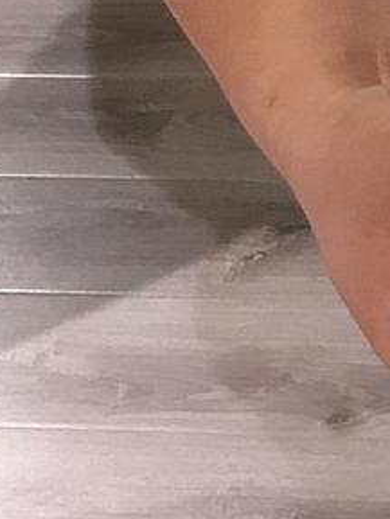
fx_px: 2567
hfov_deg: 8.1
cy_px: -603
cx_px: 879
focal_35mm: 171
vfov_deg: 10.4
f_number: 2.2
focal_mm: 4.15
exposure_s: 1/17
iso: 80
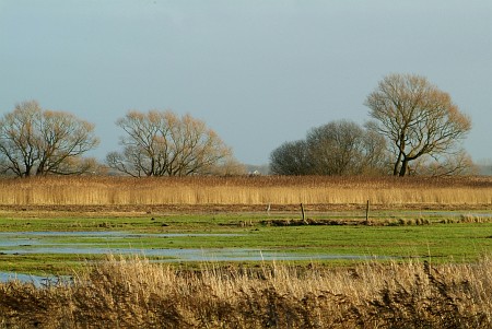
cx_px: 246
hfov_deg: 12.2
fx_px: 2298
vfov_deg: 8.2
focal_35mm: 168
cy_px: 164
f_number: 11
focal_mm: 112
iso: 400
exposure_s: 1/180
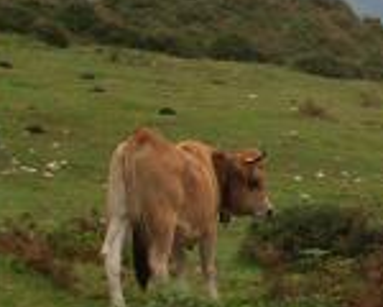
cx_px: 646
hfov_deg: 7.9
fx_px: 2686
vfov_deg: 6.5
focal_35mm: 237
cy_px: 3
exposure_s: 1/320
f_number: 4.8
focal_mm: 12.29
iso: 500
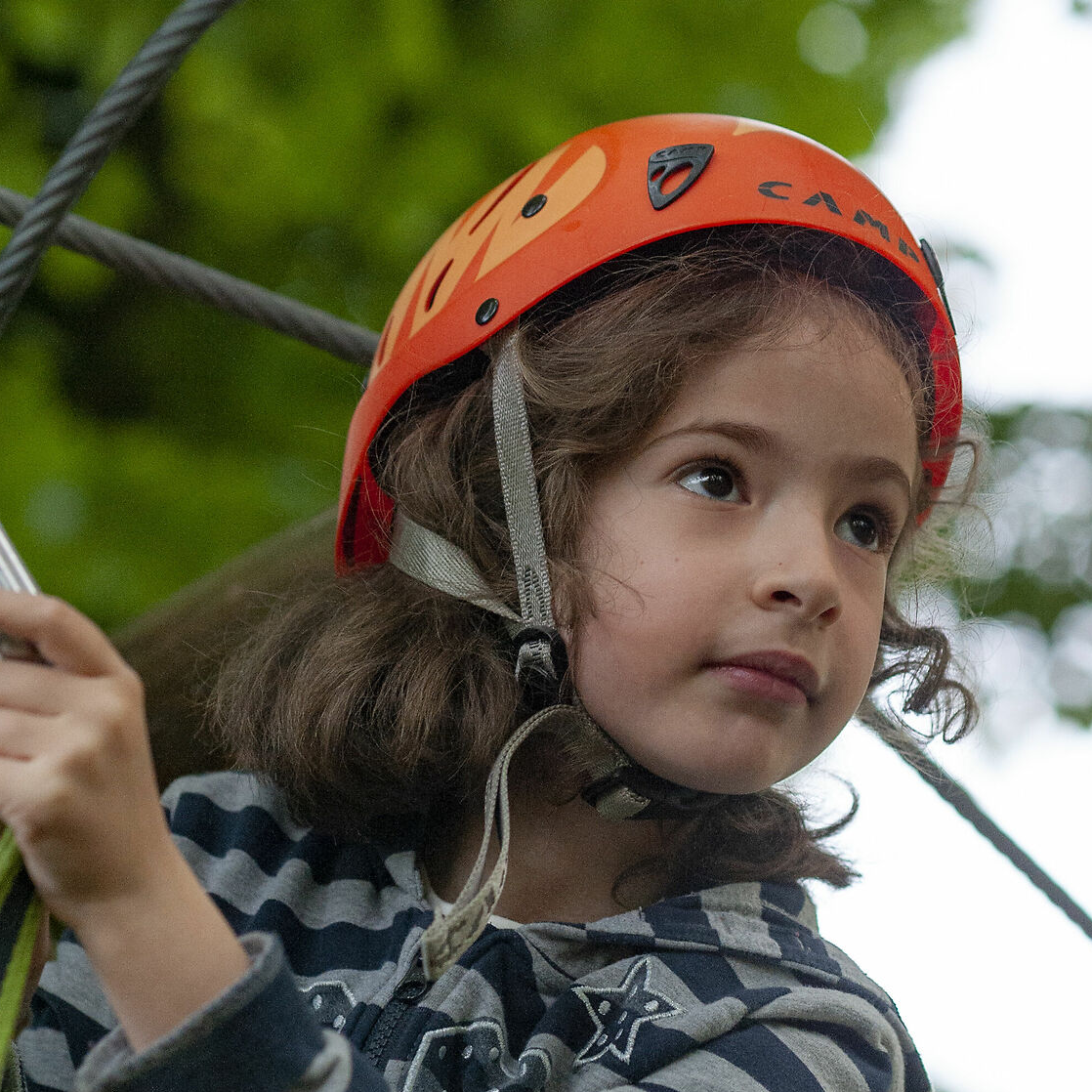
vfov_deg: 11.3
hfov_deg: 11.3
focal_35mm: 155
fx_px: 5532
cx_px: 758
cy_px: 641
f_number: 4
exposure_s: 1/2000
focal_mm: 85
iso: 2000
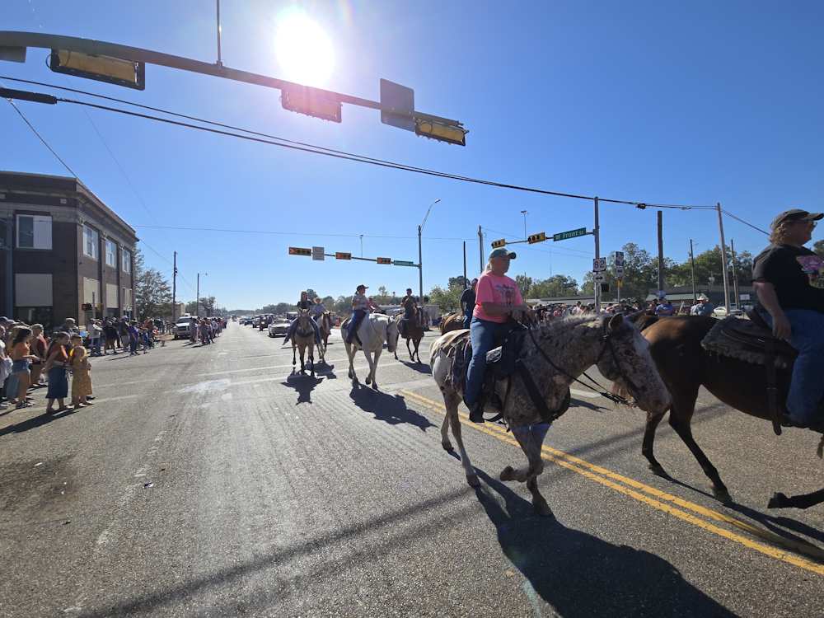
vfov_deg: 89.9
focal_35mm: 13
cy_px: 309
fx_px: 309
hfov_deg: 106.2
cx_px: 412
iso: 50
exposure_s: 1/3758
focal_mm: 2.2
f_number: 2.2
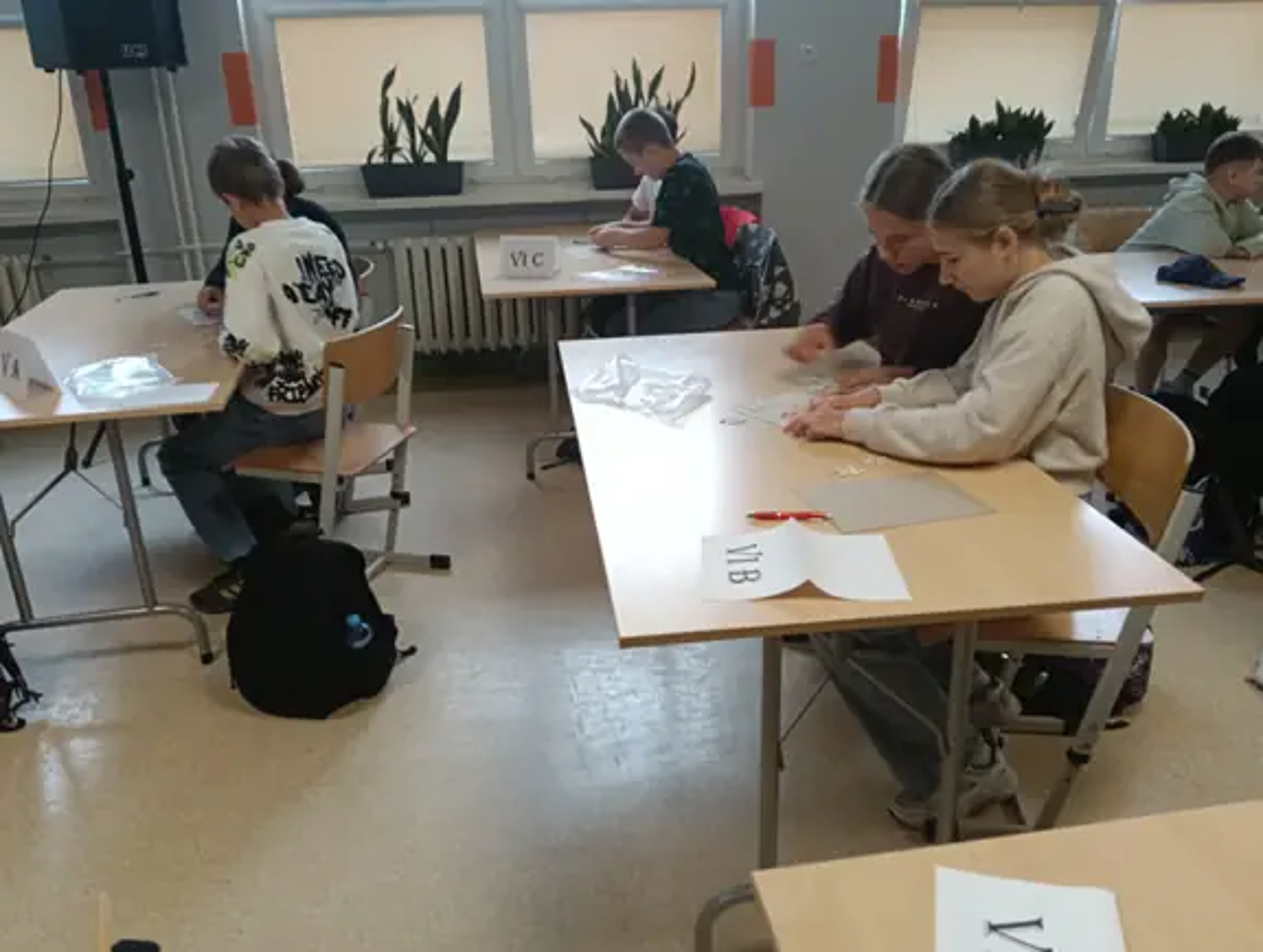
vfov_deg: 51.5
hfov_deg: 65.2
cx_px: 632
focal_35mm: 27
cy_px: 476
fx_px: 987
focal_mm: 3.98
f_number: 1.8
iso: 200
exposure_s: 1/33.3
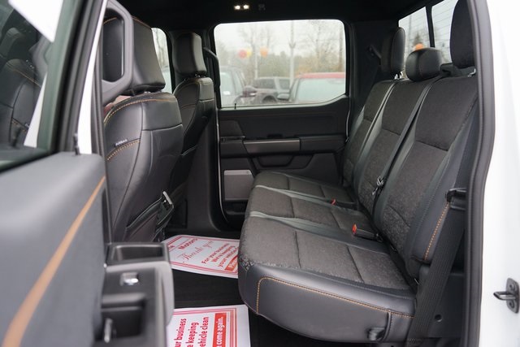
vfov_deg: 41.1
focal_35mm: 32
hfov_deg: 58.7
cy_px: 174
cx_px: 260
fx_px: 462
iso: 1250
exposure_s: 1/160
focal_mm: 32
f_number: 4
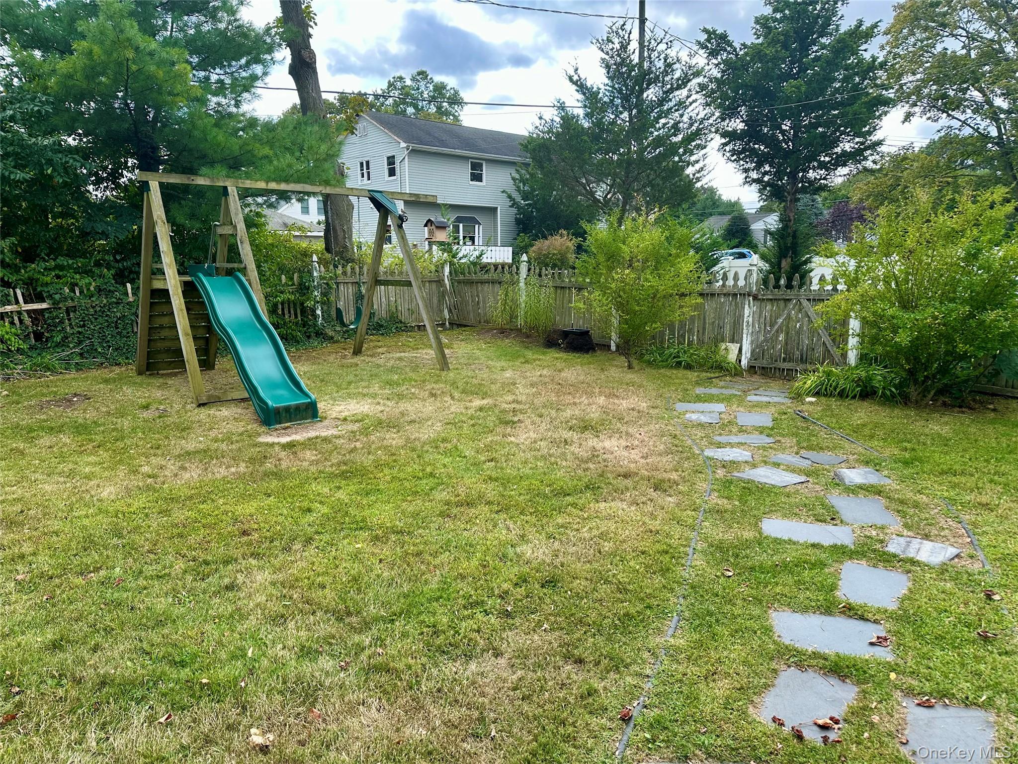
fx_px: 706
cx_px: 509
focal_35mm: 24
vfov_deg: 56.8
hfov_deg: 71.6
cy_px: 382
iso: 80
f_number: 1.78
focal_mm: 6.86
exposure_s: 1/1119
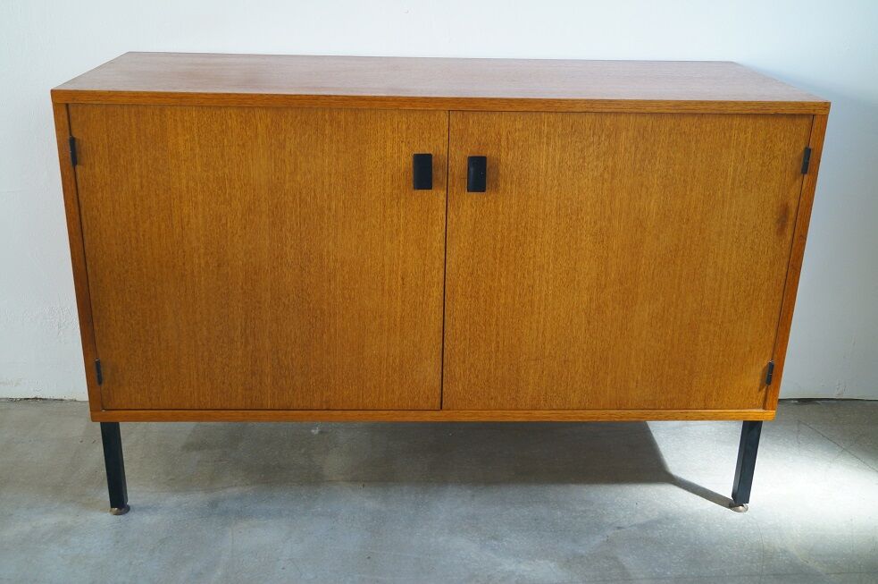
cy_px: 292
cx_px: 439
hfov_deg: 49.6
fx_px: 950
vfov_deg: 34.1
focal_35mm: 39
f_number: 4
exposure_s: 1/60
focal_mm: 26
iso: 800
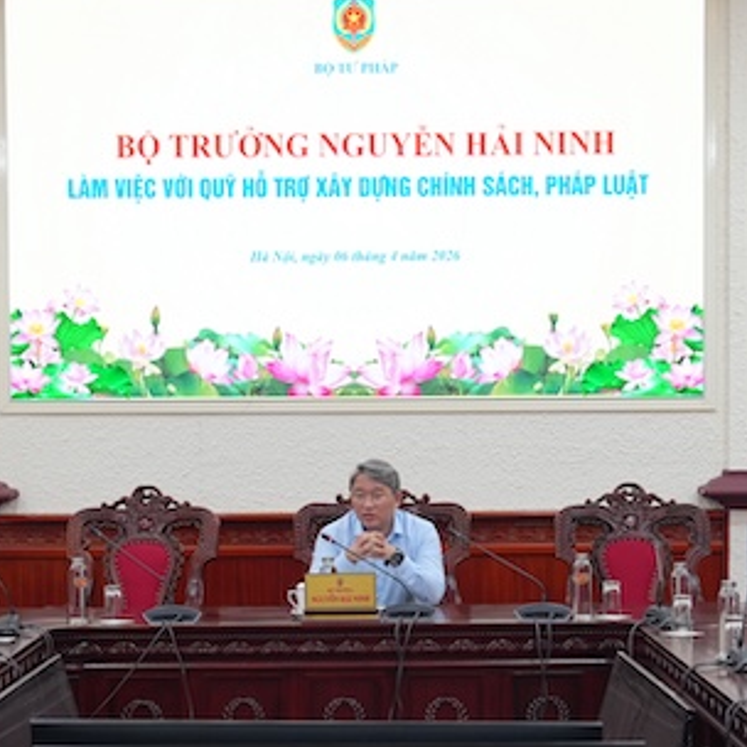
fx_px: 2075
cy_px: 512
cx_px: 356
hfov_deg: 20.4
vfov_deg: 20.3
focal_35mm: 85
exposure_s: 1/160
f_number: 3.5
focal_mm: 38
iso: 1250
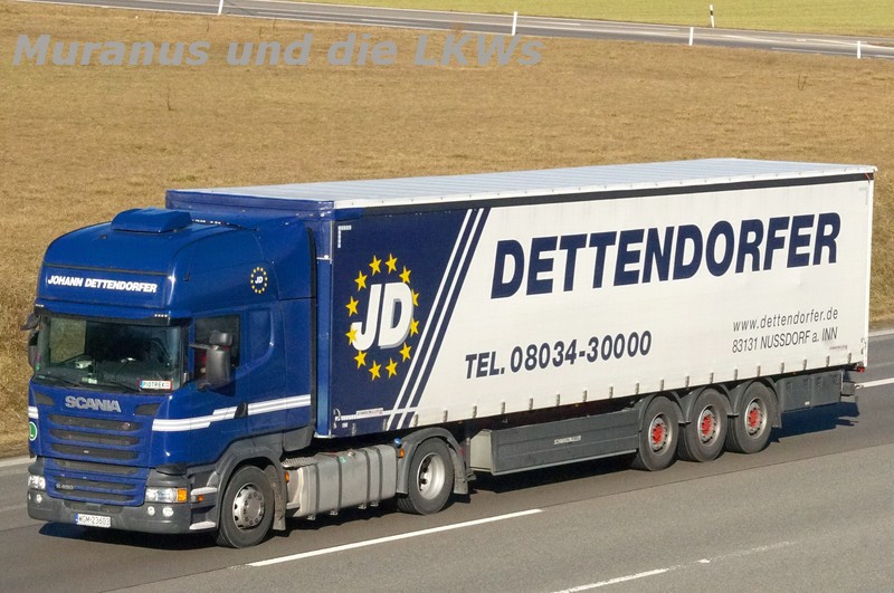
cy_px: 296
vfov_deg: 12.1
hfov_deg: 18.2
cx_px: 447
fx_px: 2790
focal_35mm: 112
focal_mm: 75
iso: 2000
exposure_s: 1/1250
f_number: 18
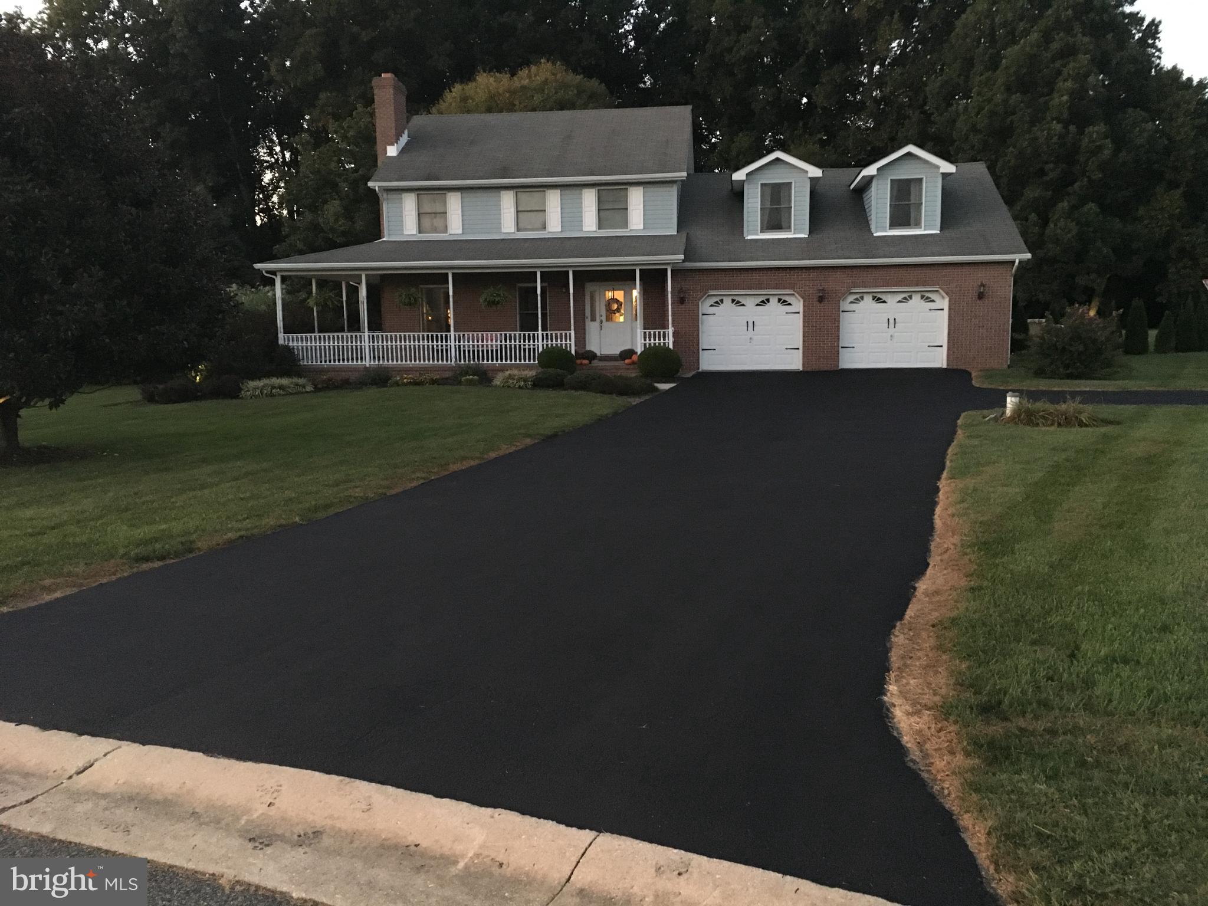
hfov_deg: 61.7
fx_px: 1012
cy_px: 453
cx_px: 604
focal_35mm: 29
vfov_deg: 48.2
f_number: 2.2
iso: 500
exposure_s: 1/15
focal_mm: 4.15
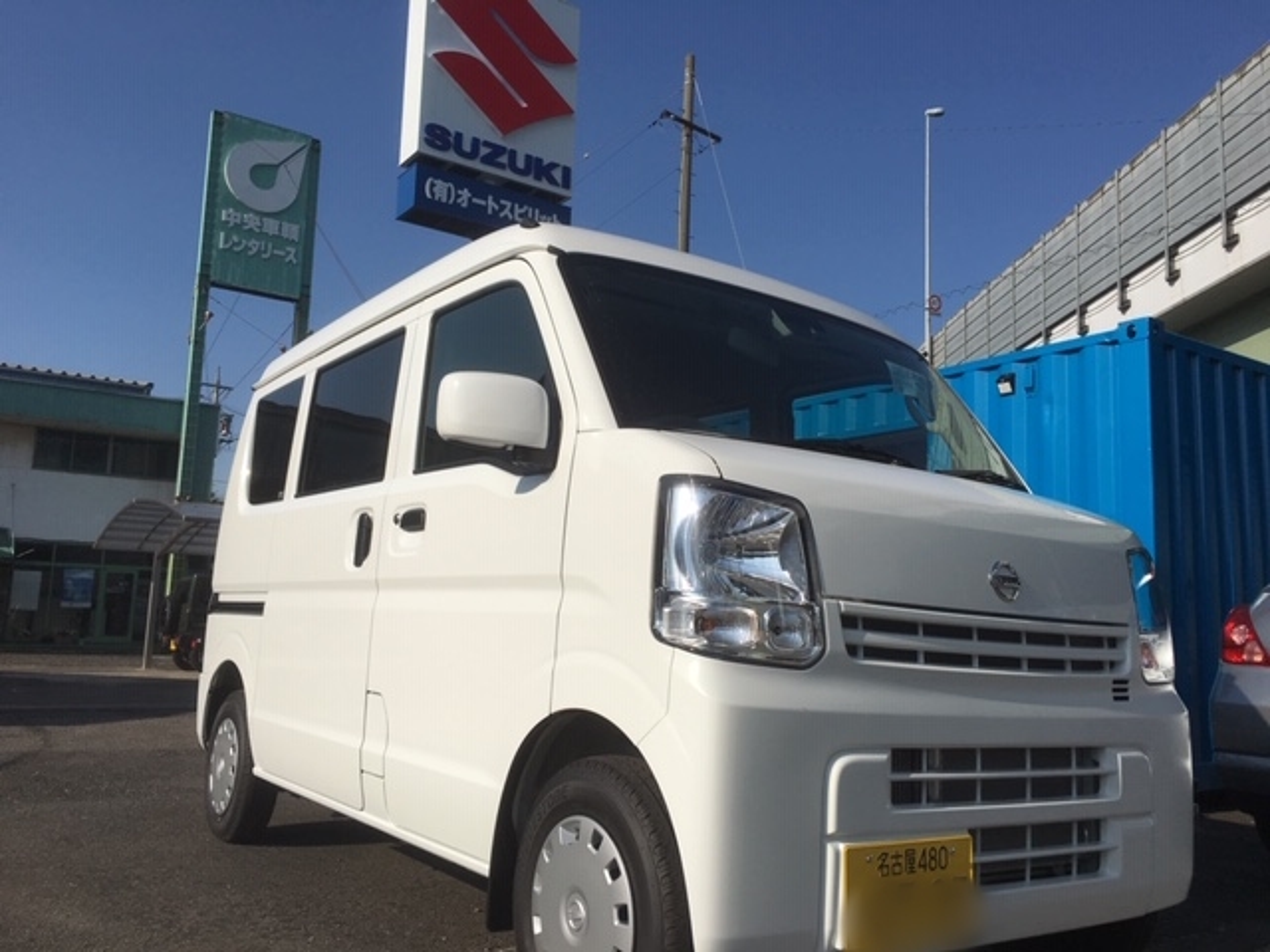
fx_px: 1064
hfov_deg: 61.7
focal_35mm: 29
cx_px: 635
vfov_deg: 48.2
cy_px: 476
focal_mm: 4.15
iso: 25
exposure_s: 1/4274
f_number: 2.2
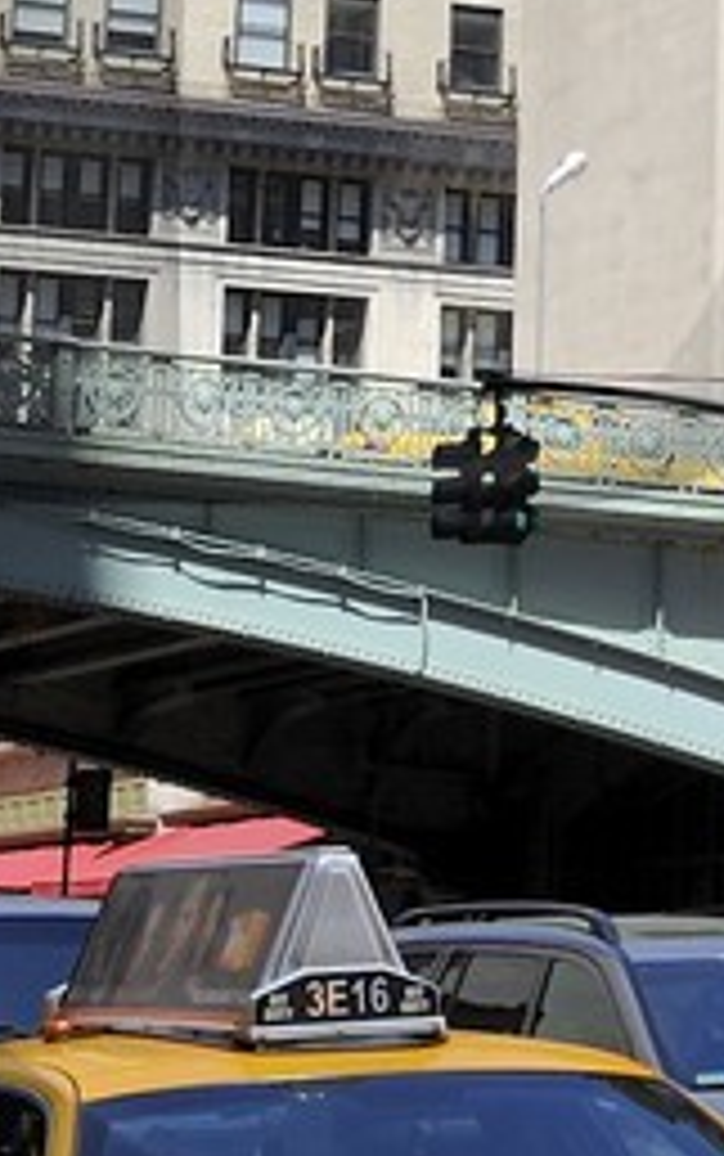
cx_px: 1057
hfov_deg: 8.5
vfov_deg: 13.4
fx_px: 4791
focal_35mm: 152
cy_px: -225
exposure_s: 1/200
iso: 200
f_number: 9
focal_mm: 24
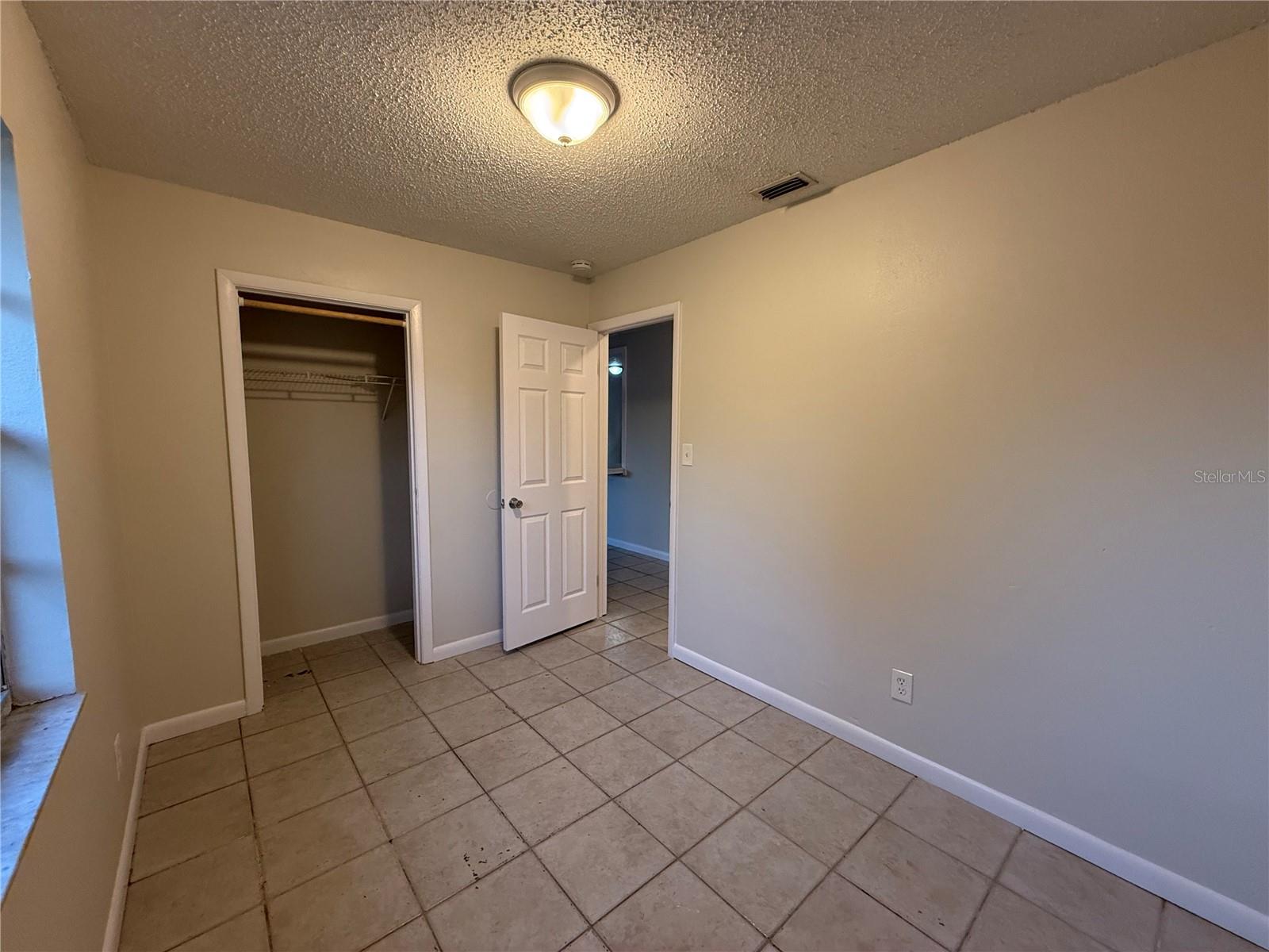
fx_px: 513
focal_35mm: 14
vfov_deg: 85.7
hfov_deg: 102.1
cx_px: 634
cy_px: 476
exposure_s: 1/120
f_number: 2.2
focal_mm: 2.22
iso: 320
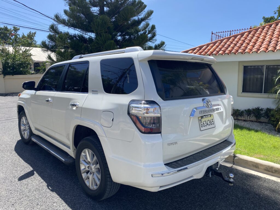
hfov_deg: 67.3
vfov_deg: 53.1
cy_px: 105
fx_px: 210
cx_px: 140
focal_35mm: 26
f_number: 1.8
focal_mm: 4.25
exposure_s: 1/2222
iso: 32
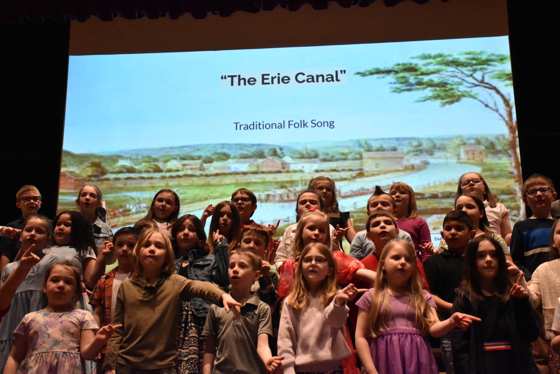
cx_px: 280
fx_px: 747
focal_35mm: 48
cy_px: 187
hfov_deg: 41.1
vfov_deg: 28.1
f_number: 4.5
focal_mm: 32
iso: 6400
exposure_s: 1/250
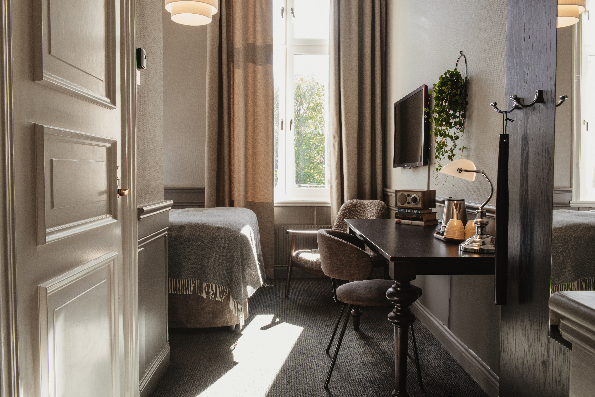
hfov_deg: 60.3
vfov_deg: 42.3
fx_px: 512
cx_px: 298
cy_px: 198
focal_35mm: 31
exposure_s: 1/4
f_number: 16
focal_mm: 31
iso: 200
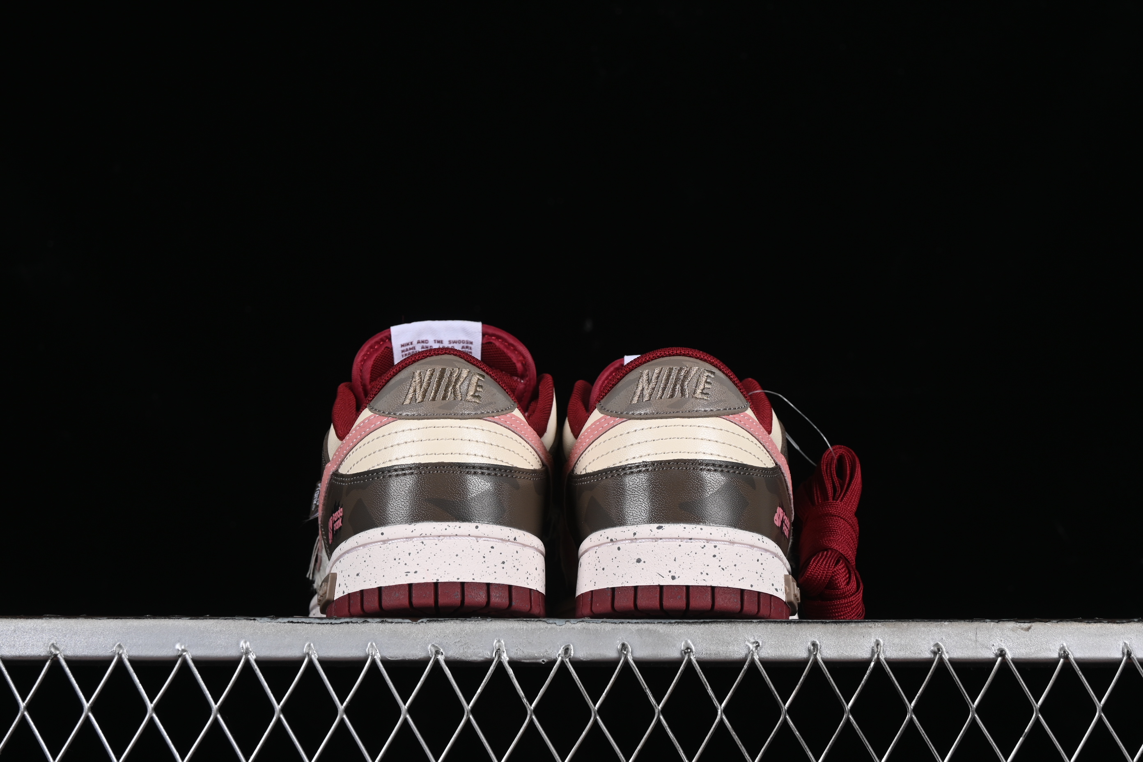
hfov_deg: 27.0
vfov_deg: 18.2
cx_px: 572
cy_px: 381
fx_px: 2381
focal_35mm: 75
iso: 160
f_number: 8
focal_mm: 50
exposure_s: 1/80
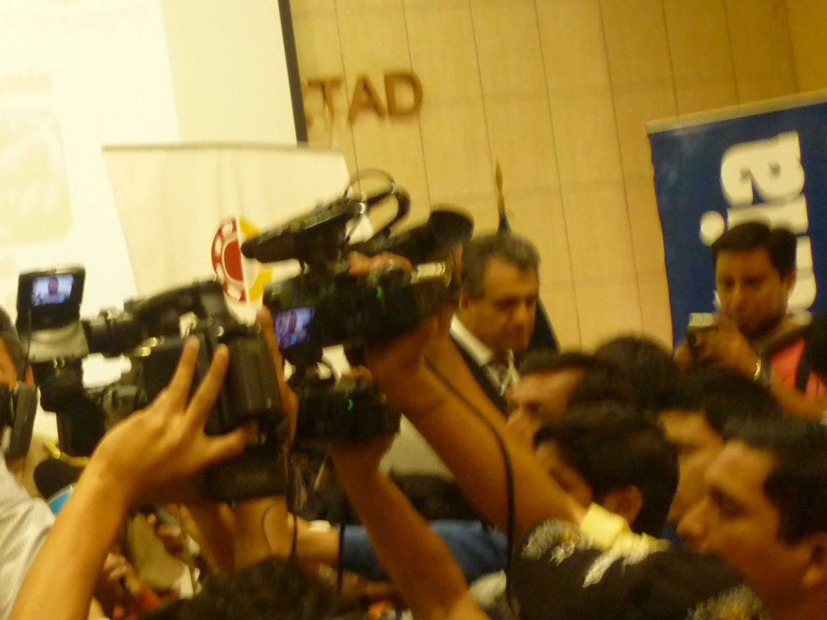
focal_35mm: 62
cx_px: -42
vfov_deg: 23.3
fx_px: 1481
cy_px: 497
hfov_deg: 28.8
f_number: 3.3
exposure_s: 1/20
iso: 400
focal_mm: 5.2
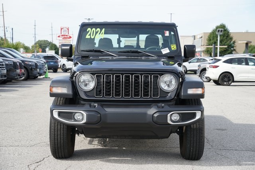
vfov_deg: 18.7
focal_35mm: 73
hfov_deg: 27.7
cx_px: 128
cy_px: 85
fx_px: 517
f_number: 8
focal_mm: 73
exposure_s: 1/125
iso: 100
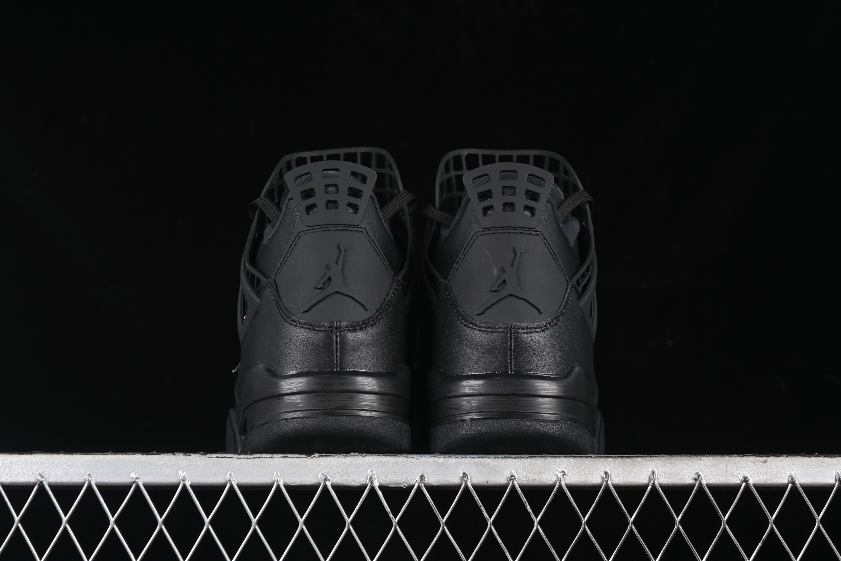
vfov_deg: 18.2
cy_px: 280
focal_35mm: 75
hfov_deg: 27.0
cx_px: 420
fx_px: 1752
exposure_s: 1/50
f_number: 6.3
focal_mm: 50
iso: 160
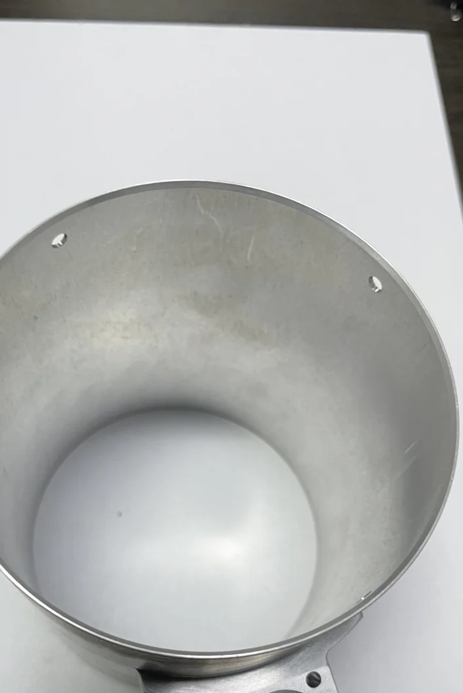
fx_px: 713
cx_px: 197
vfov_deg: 50.8
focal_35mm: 37
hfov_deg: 35.9
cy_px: 468
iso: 64
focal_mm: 4.2
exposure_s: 1/50
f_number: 1.6
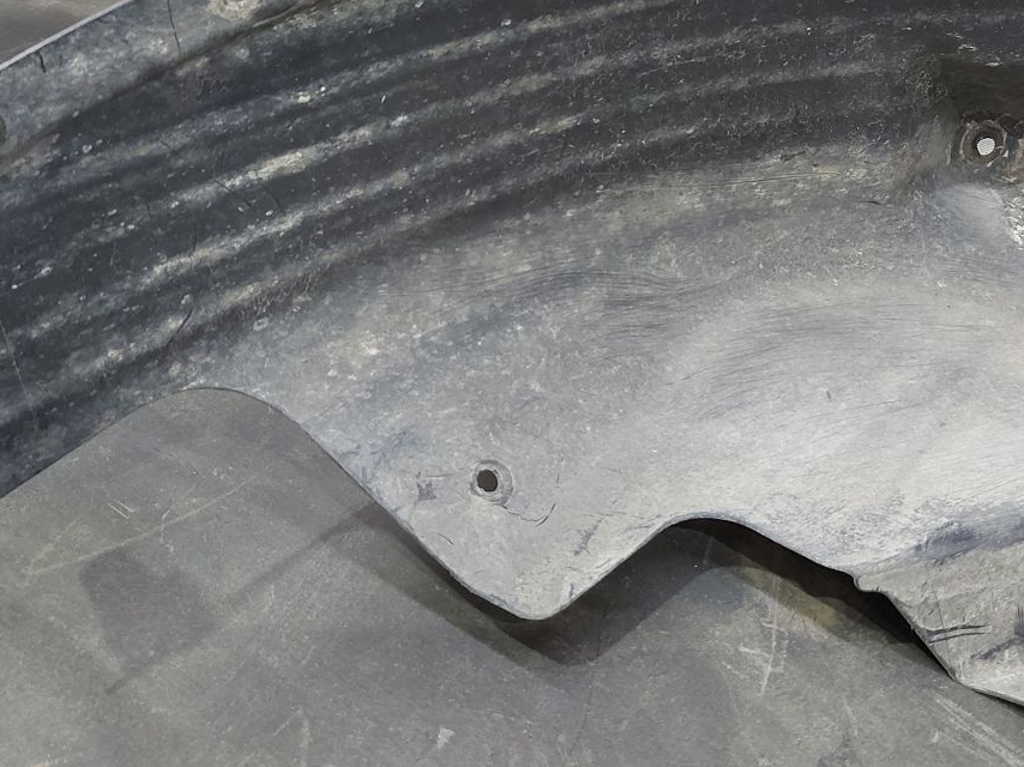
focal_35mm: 39
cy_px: 199
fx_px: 1153
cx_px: 558
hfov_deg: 47.8
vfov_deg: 36.0
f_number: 1.8
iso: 160
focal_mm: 5.23
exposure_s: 1/33
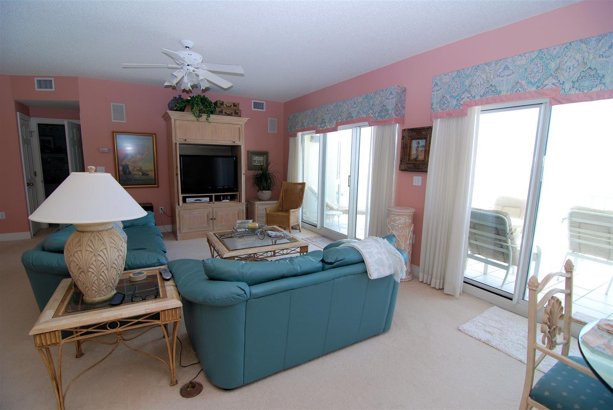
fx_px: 281
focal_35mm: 16
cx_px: 306
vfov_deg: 72.2
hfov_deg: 94.9
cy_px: 205
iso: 200
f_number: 4.5
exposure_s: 1/80
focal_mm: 11
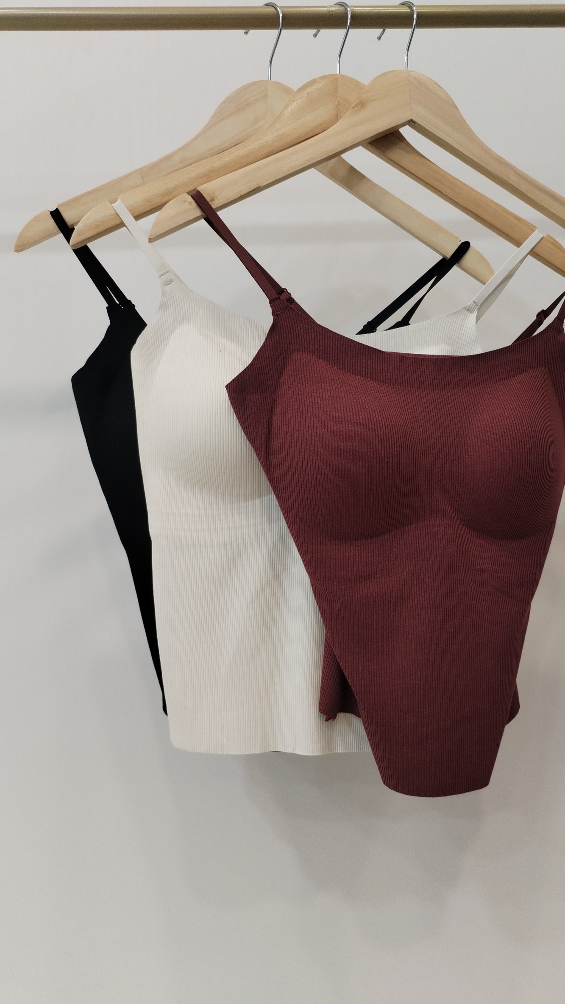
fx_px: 852
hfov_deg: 36.4
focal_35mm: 32
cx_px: 360
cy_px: 502
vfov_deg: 61.0
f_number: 1.8
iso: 294
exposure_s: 1/60
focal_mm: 4.75
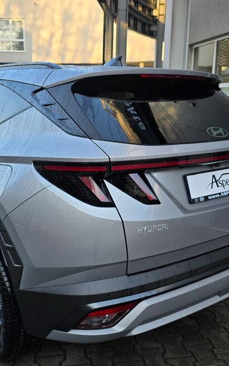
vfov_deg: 51.5
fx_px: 379
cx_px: 80
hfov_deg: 33.4
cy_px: 183
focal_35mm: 38
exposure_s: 1/180
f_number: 1.7
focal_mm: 6.3
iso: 16
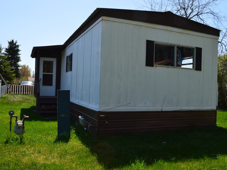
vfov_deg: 46.8
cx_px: 102
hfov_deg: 59.8
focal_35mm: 30
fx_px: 197
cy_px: 84
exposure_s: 1/320
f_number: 10
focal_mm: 18
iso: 400
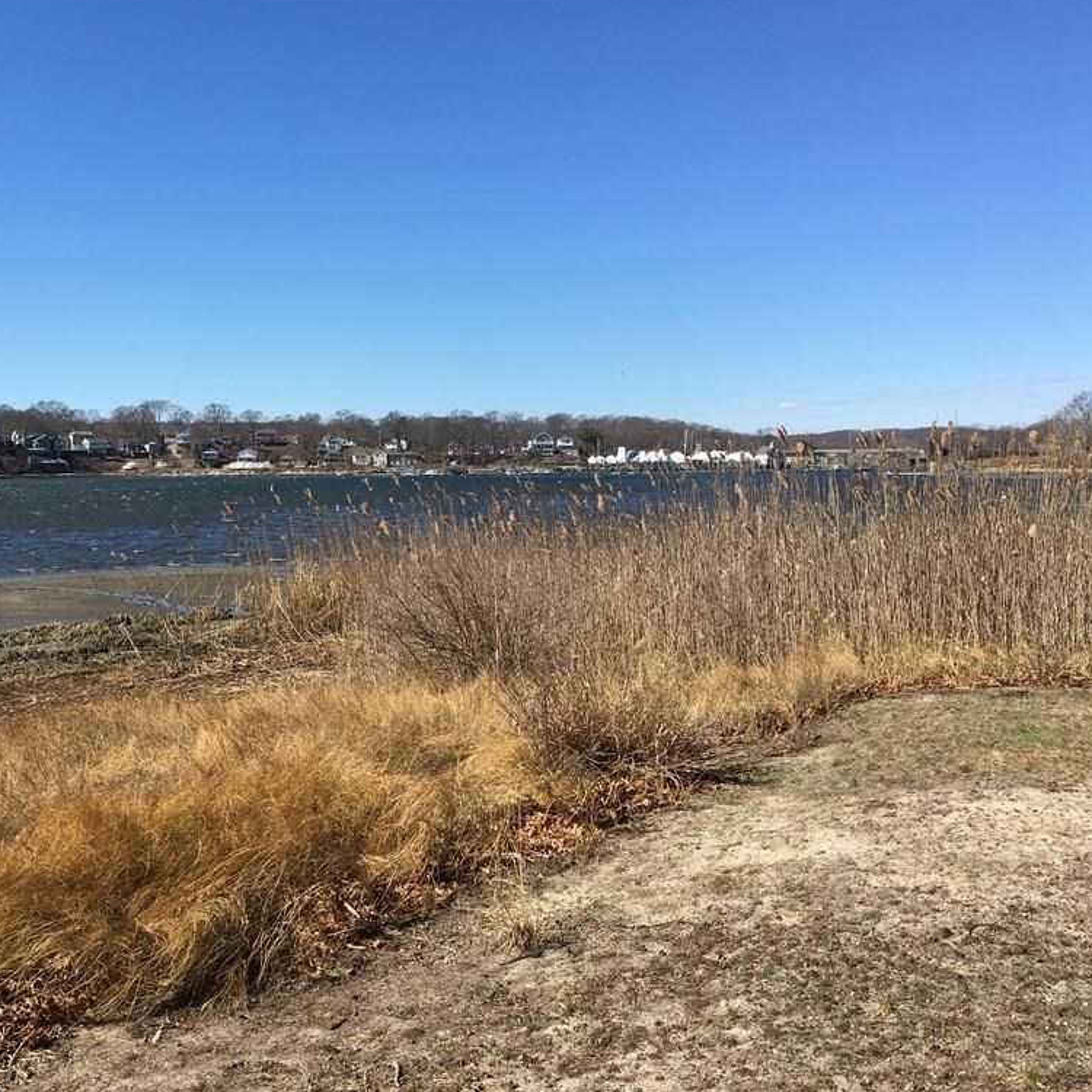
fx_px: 1249
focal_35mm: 35
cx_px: 389
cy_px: 537
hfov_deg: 46.7
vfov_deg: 47.2
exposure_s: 1/1709
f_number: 2.2
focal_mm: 4.15
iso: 25
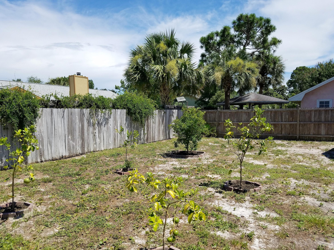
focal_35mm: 26
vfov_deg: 53.1
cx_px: 167
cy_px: 125
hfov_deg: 67.3
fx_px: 251
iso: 50
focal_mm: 4.2
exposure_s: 1/2944
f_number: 1.7
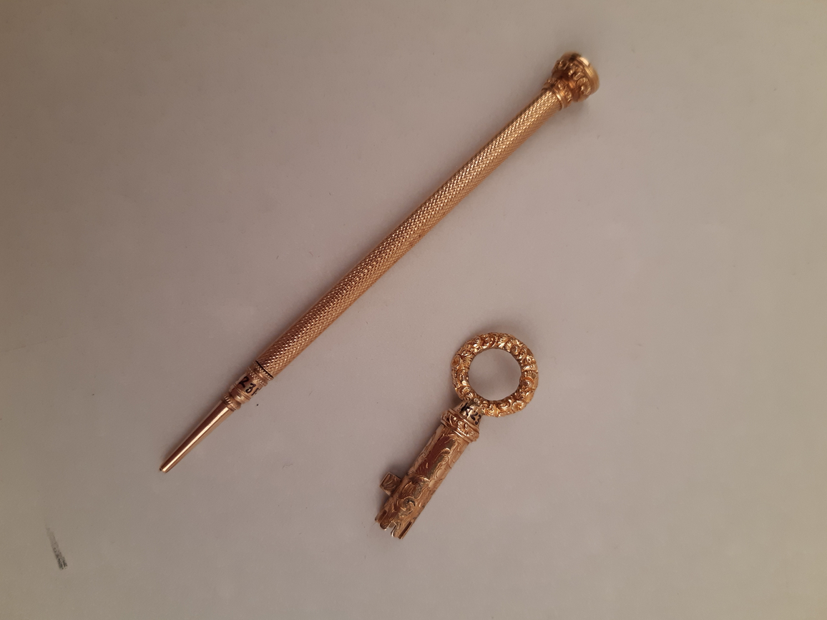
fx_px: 645
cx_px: 424
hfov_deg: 65.3
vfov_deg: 51.3
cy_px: 318
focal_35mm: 27
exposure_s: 1/100
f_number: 1.7
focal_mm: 3.92
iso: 64
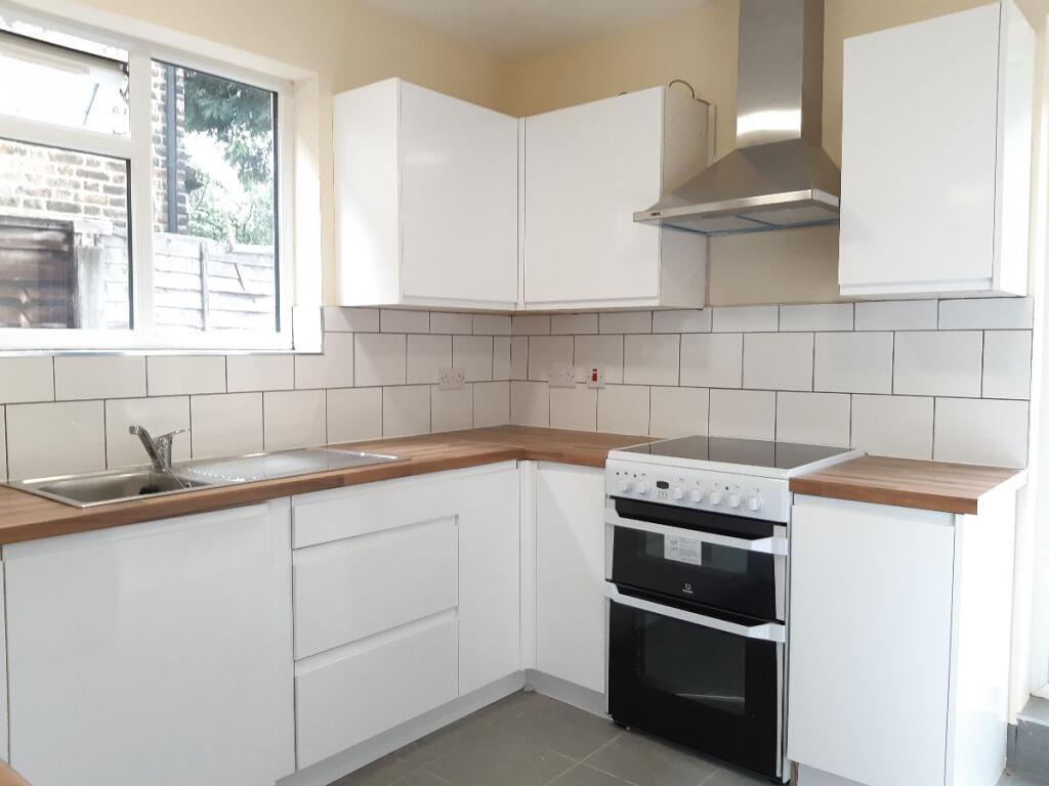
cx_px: 524
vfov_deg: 53.1
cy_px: 393
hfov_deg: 67.3
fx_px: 788
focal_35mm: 26
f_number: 1.7
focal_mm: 3.93
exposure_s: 1/50
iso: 100
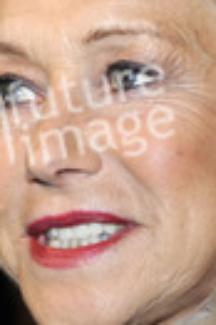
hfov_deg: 5.0
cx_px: 119
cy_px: 248
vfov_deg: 7.5
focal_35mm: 275
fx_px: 2481
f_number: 5.6
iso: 1250
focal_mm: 90
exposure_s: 1/160
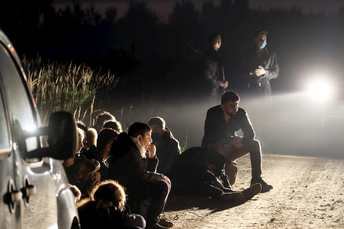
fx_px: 1433
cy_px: 114
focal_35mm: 150
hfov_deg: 13.7
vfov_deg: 9.1
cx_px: 172
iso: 3200
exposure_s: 1/4.5
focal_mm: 100
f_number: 4.5
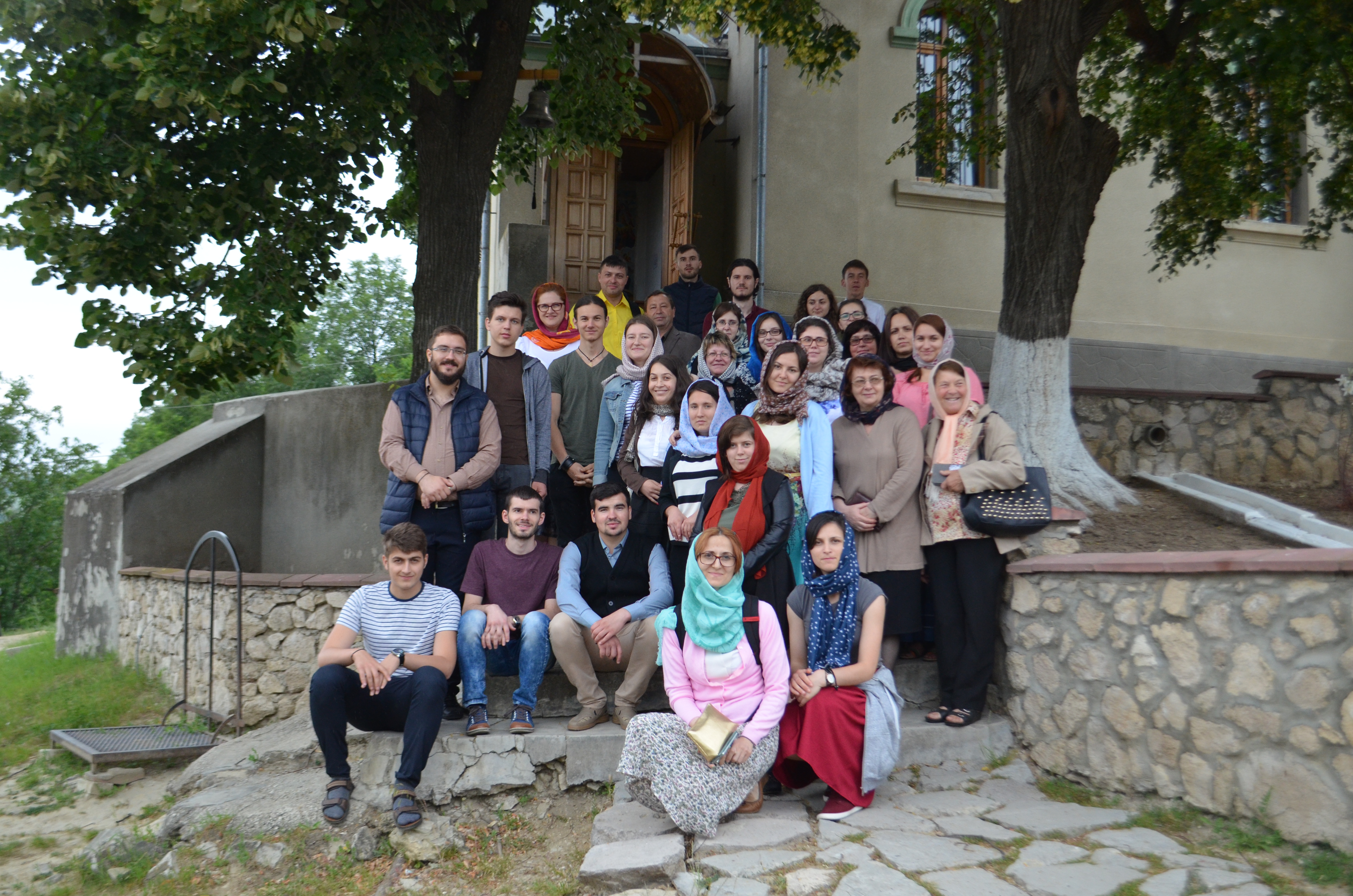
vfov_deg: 36.7
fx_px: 1350
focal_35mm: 36
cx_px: 676
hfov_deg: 53.2
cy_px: 448
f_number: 4
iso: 800
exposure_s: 1/500
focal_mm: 24
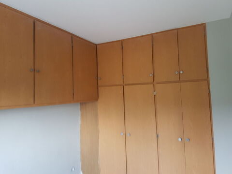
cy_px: 87
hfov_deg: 67.3
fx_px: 174
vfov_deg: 53.1
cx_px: 116
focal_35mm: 26
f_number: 1.7
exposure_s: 1/50
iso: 100
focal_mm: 4.2
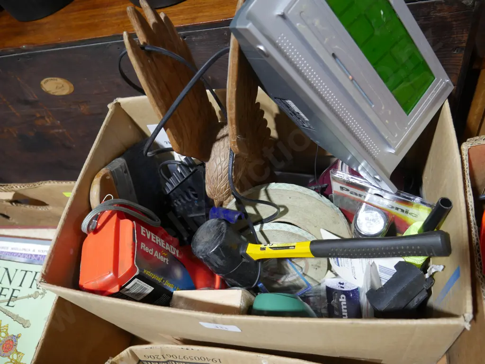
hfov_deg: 63.4
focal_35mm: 28
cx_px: 242
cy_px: 182
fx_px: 392
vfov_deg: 49.8
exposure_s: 1/60
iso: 400
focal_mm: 14
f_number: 3.5
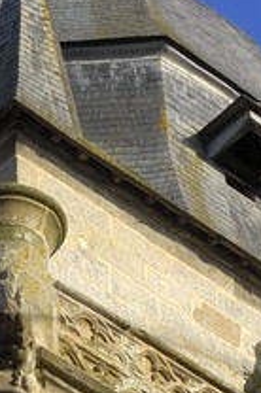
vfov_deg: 5.1
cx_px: 2
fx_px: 4288
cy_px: 835
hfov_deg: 3.5
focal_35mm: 393
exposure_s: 1/160
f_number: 8.5
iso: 100
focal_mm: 34
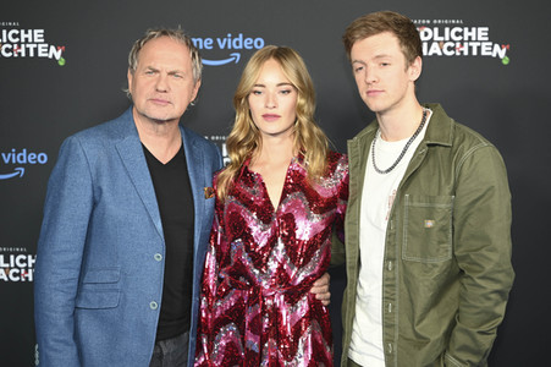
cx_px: 276
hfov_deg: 27.0
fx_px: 1147
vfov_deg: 18.2
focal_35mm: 75
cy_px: 184
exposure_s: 1/125
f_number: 2.8
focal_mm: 75
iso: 500
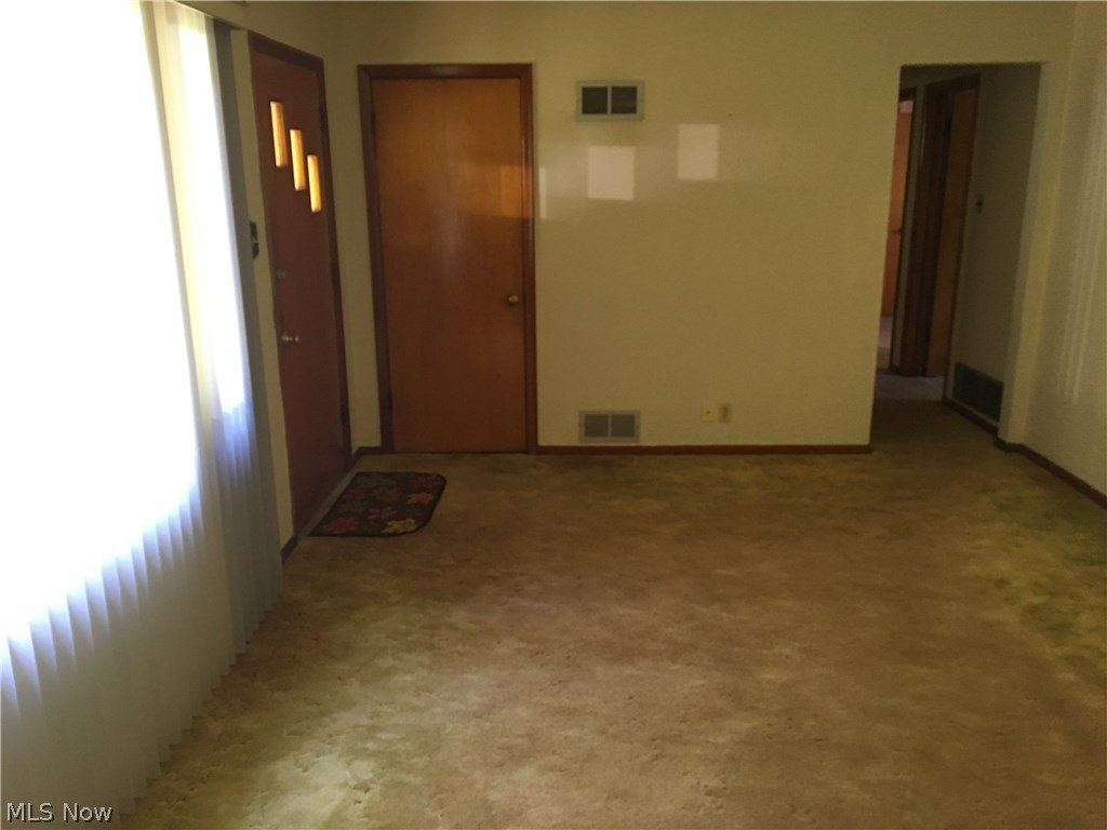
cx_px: 554
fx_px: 927
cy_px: 415
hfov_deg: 61.7
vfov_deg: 48.2
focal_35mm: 29
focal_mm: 4.15
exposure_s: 1/30
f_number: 2.2
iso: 125
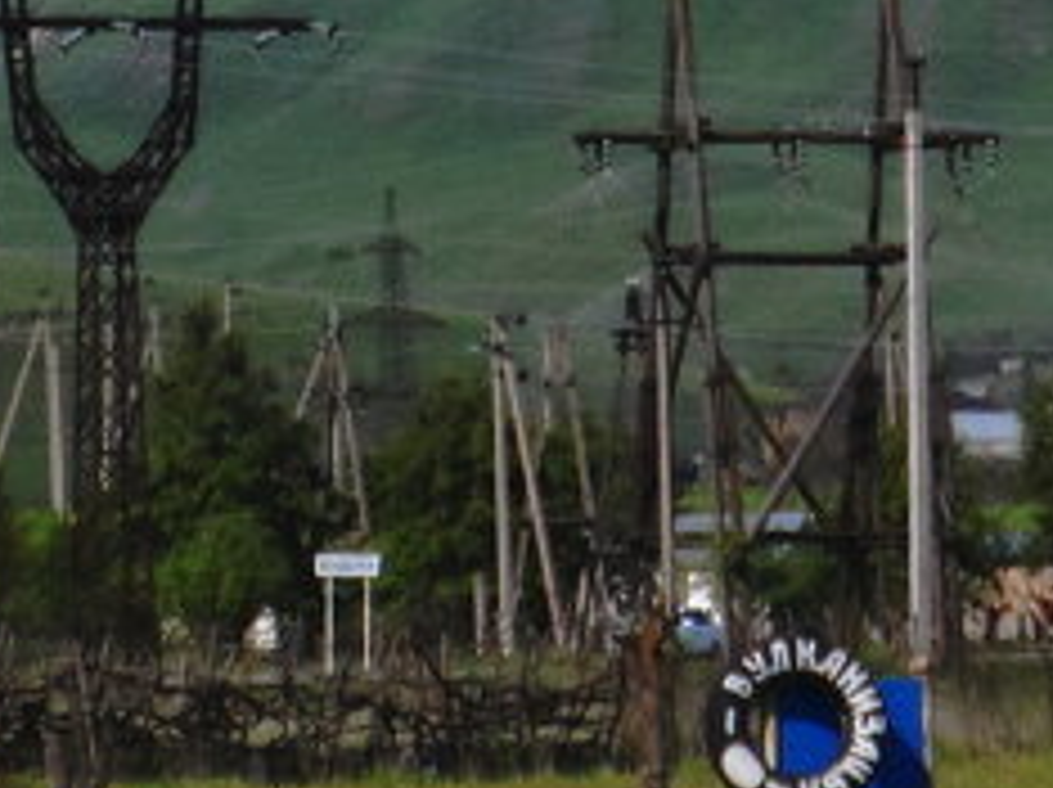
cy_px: -547
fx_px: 12216
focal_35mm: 402
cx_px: -108
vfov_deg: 3.7
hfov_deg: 4.9
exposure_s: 1/750
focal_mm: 14.3
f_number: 5
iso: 80
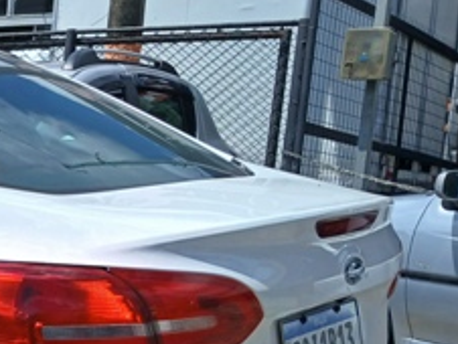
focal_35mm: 92
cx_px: -284
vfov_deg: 15.7
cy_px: 376
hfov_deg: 18.2
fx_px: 1219
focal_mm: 3.98
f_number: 1.8
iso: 20
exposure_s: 1/1127
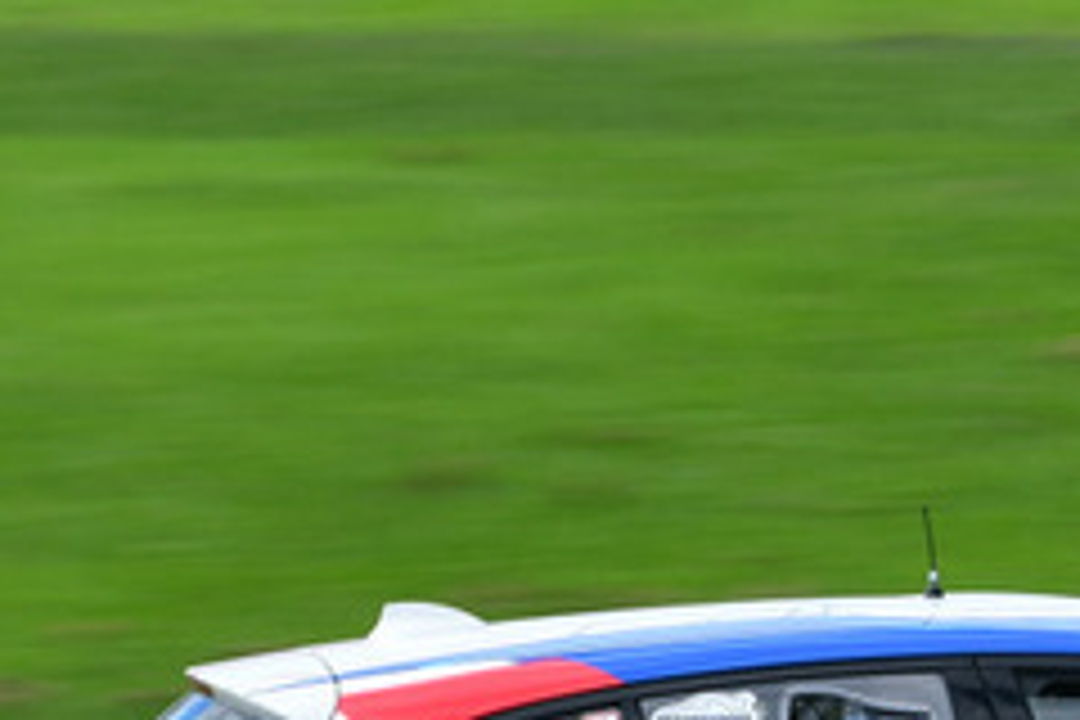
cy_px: 572
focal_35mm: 999
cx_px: 1102
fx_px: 29968
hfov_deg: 2.1
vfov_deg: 1.4
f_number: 10
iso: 100
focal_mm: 200
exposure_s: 1/125
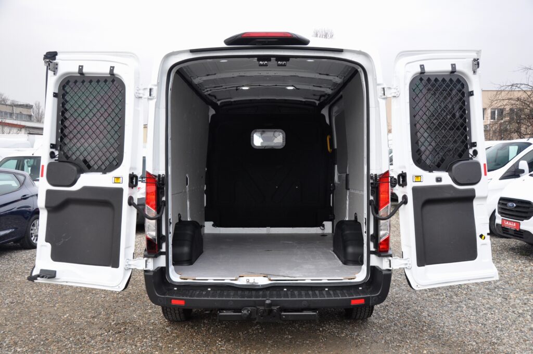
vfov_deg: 39.9
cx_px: 266
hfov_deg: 57.3
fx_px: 488
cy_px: 177
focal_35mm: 33
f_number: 6.3
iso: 500
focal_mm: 22
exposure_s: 1/160
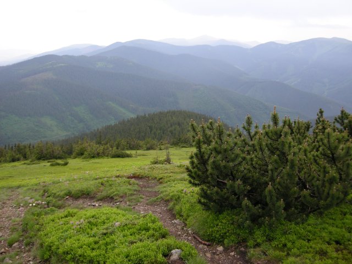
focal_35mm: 36
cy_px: 132
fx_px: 366
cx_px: 176
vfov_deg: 39.7
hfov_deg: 51.4
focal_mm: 7.5
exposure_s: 1/86.8
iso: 100
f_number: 3.4
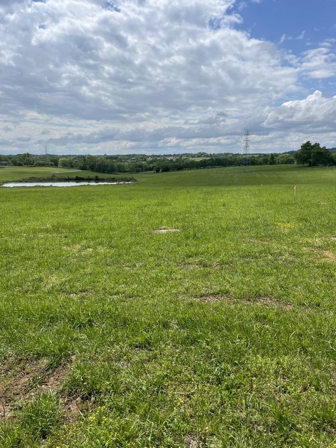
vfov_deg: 67.3
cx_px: 168
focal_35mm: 26
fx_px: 337
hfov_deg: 53.0
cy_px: 224
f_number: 1.6
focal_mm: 5.1
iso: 50
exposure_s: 1/6897
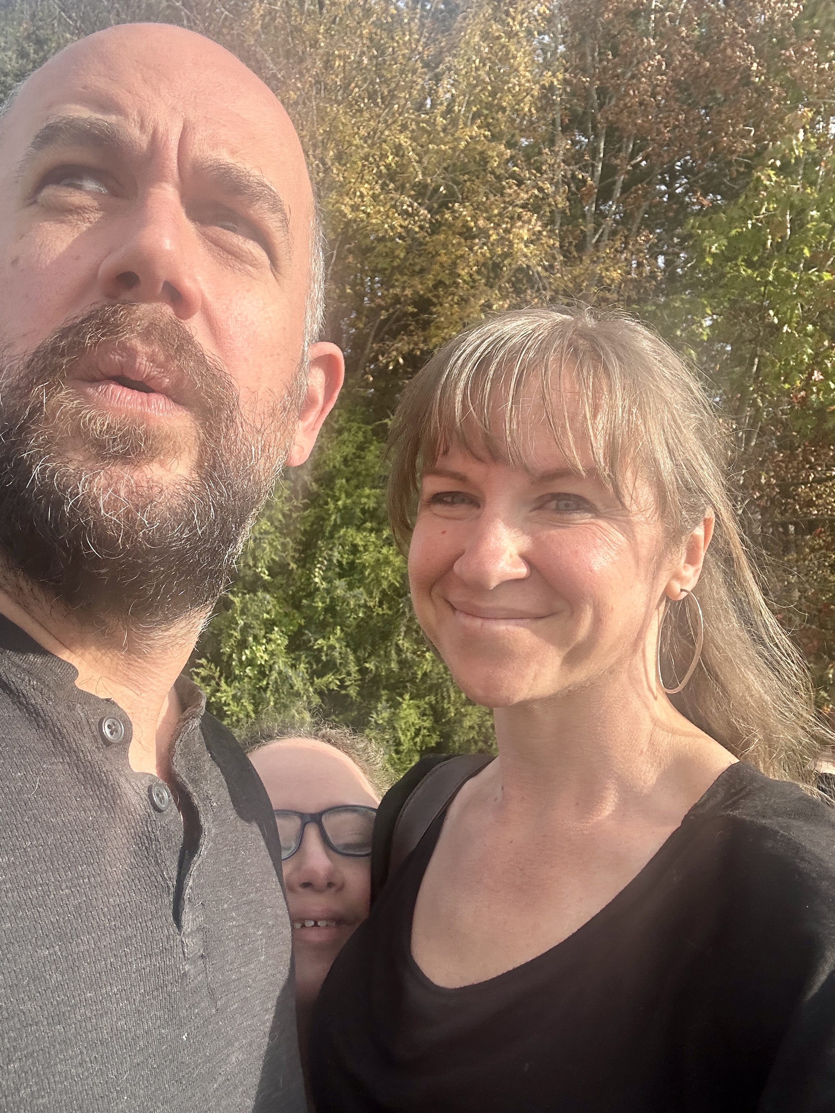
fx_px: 965
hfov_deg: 46.8
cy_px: 556
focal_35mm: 30
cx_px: 418
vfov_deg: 60.0
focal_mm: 2.69
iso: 25
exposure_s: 1/643
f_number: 1.9
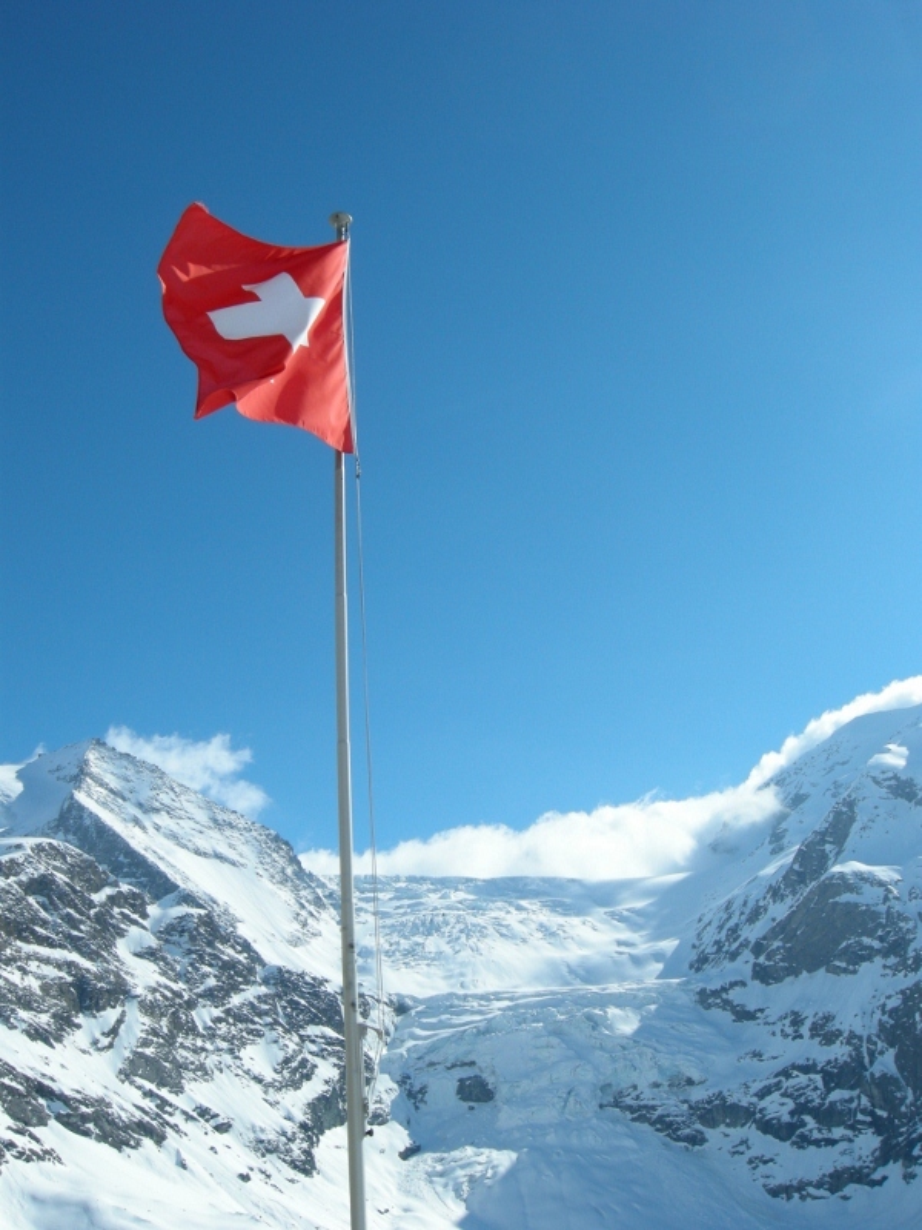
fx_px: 1243
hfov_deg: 40.7
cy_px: 615
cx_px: 461
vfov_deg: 52.6
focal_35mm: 35
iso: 64
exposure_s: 1/334
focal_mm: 7.5
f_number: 6.8
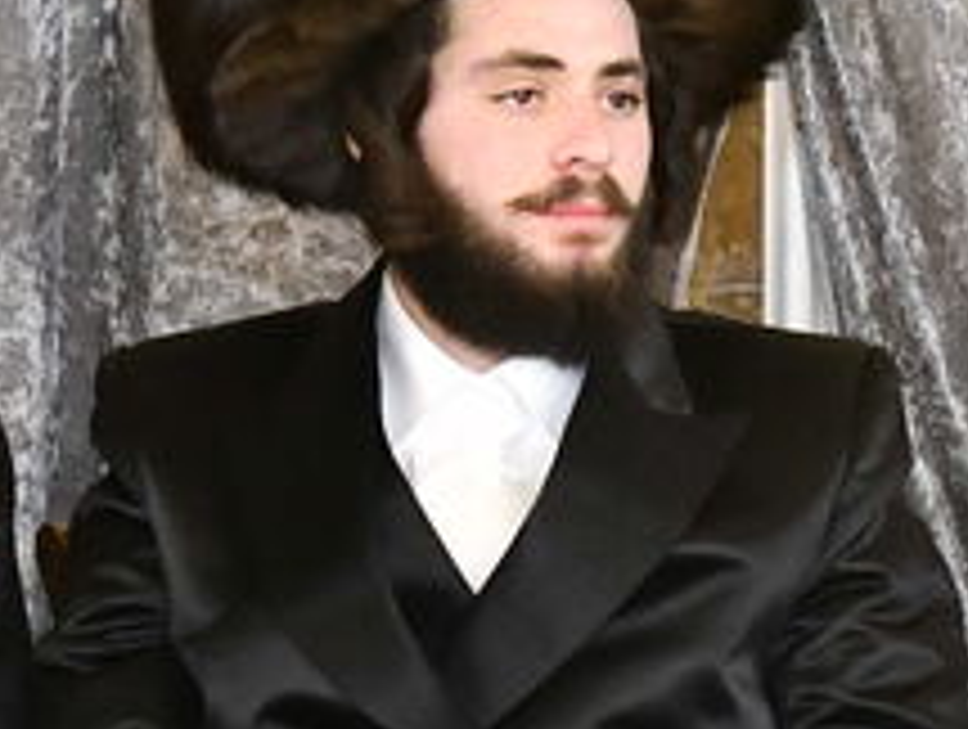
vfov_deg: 8.5
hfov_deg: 11.2
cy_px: 29
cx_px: 914
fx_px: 4902
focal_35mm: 175
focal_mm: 28
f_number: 5.6
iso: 3200
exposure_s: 1/125
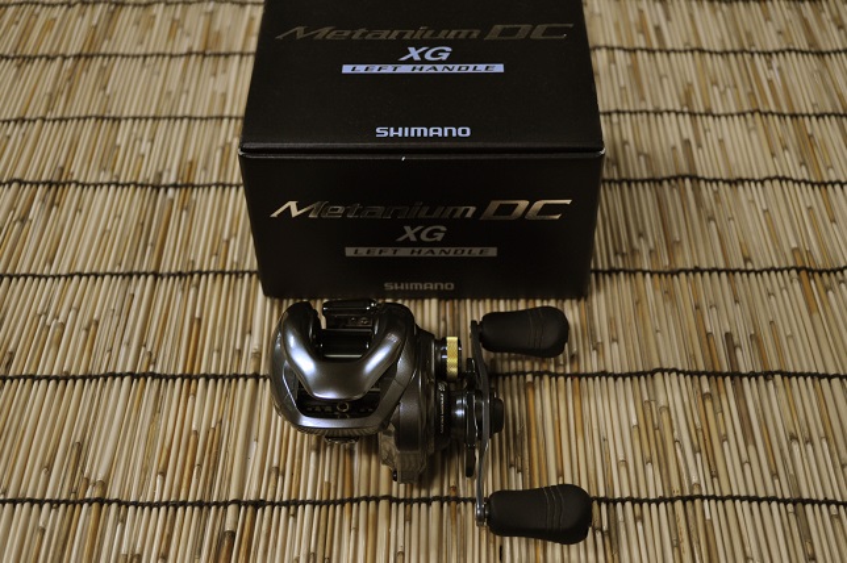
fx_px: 1128
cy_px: 282
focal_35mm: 48
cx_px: 424
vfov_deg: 28.0
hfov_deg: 41.2
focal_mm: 32
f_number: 4.8
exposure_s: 1/60
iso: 720
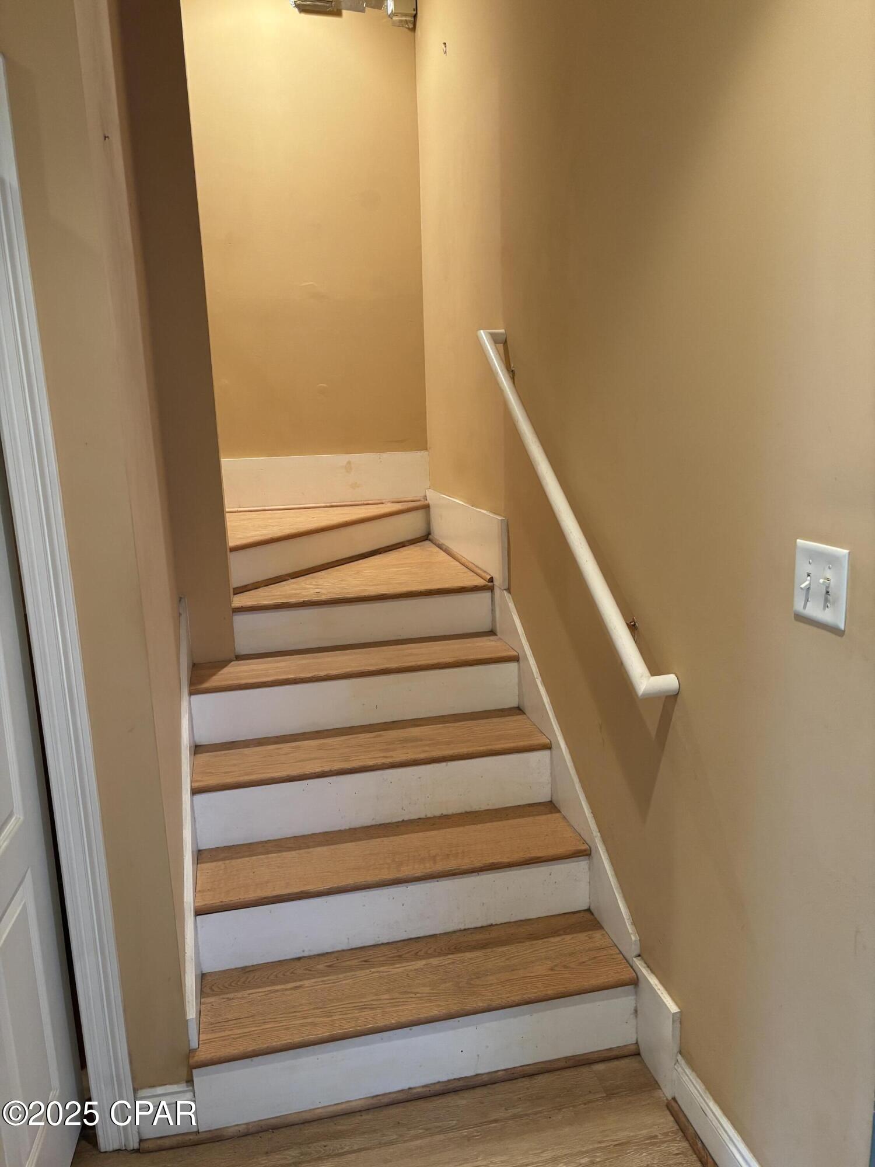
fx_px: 876
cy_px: 584
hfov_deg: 53.1
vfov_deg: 67.3
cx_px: 438
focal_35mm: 26
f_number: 1.6
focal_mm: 5.96
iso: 250
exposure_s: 1/60
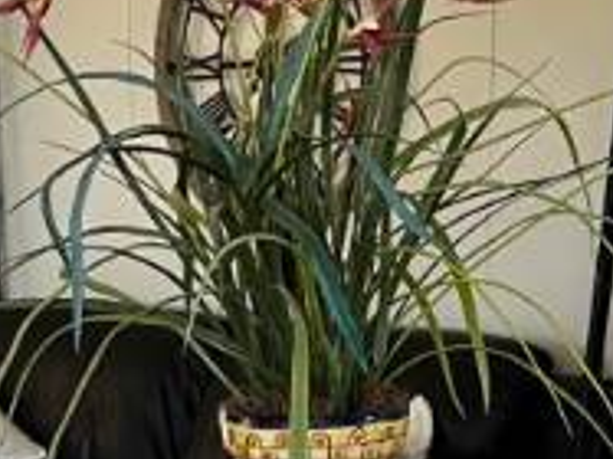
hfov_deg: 16.7
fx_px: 2088
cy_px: 677
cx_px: 200
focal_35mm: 118
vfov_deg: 12.0
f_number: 1.6
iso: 100
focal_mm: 5.1
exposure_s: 1/60
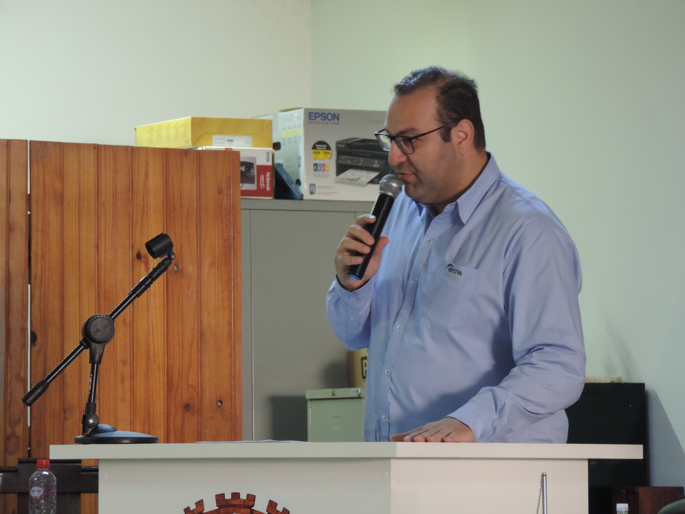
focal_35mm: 200
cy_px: 257
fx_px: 3958
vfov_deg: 7.4
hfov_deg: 9.9
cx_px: 342
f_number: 4.6
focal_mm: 35.6
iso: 800
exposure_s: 1/20
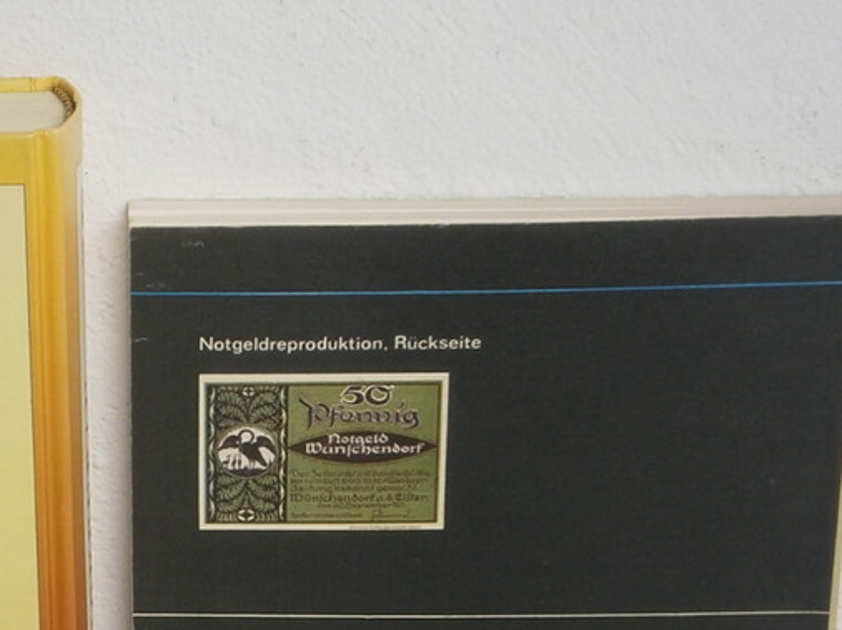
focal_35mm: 154
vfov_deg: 9.6
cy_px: 562
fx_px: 3744
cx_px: 49
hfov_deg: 12.7
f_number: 4.4
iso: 125
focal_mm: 13
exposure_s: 1/8
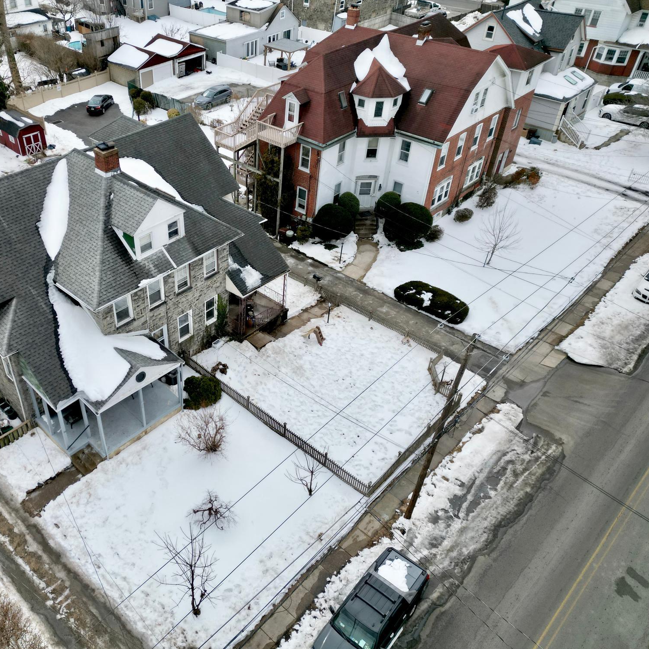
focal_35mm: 29
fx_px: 615
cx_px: 211
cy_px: 322
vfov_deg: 55.6
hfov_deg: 54.4
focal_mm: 6.72
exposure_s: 1/2500
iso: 160
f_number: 1.7
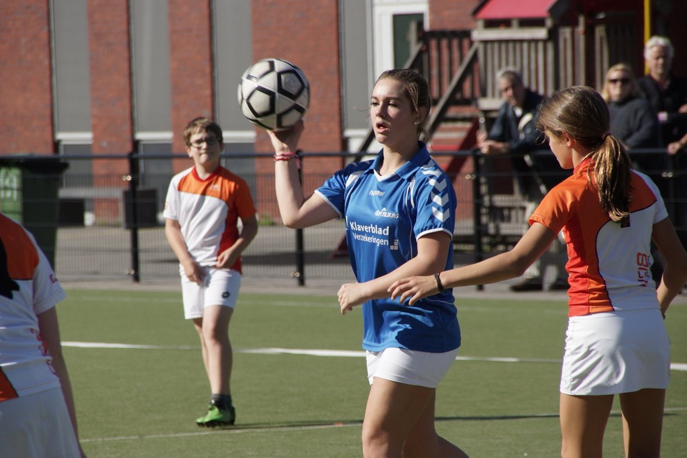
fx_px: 7154
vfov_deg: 3.7
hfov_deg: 5.5
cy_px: 229
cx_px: 344
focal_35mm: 375
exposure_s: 1/500
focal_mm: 250
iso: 200
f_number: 9
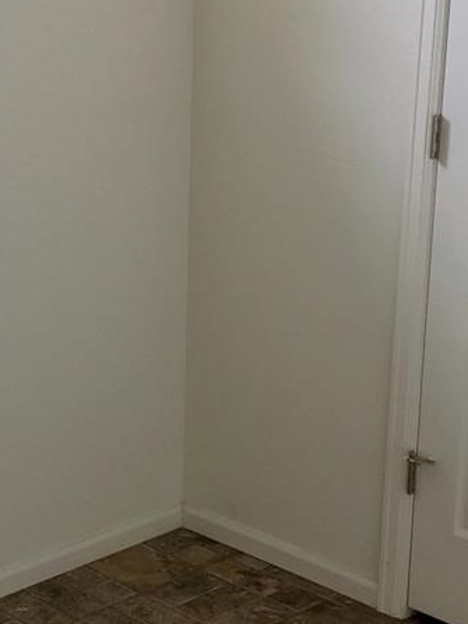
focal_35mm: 78
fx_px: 1405
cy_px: 326
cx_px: 10
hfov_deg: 18.5
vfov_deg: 25.0
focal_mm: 4.15
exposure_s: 1/40
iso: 32
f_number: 2.2
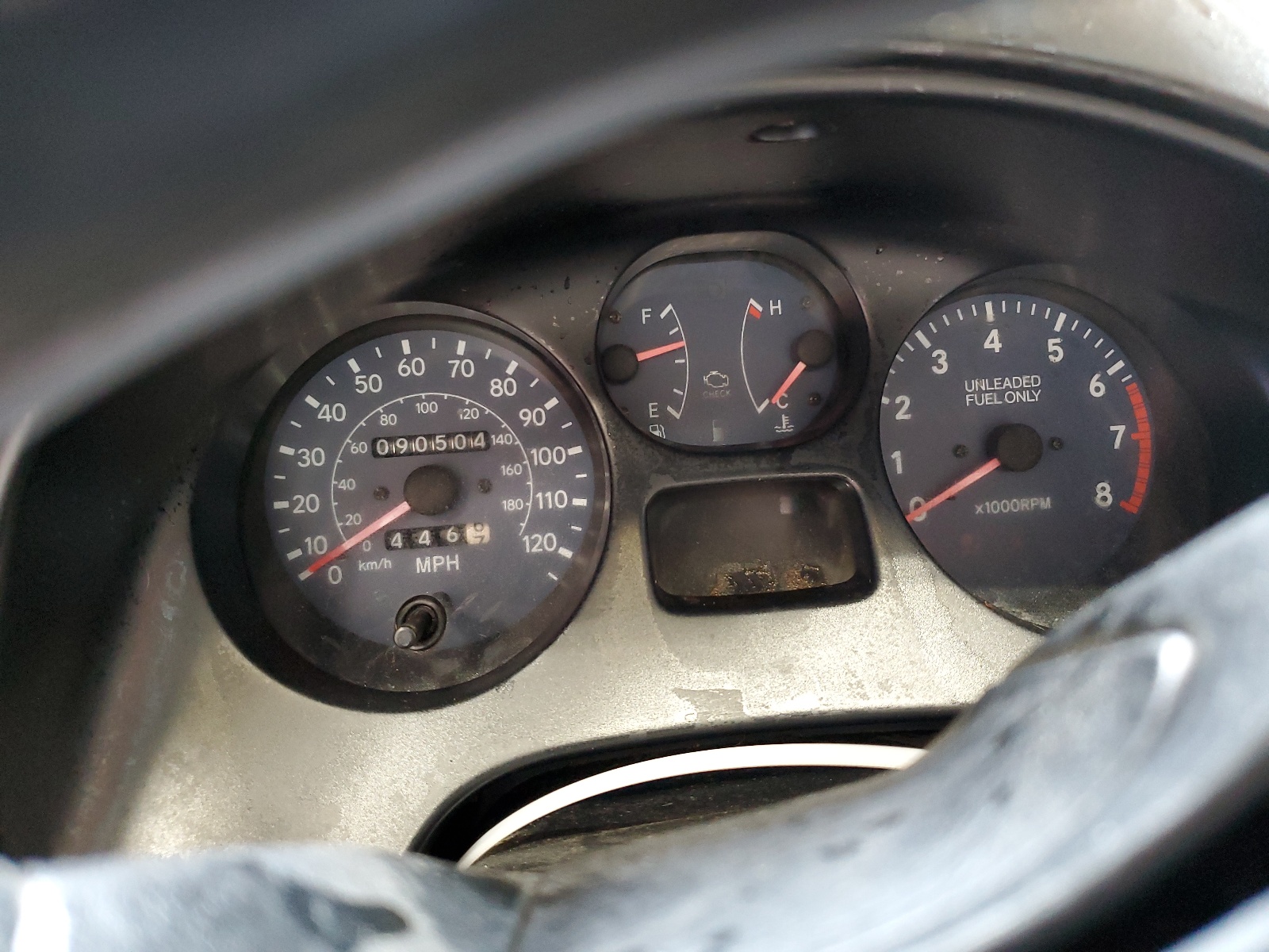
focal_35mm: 26
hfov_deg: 67.3
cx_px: 634
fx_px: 953
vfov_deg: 53.1
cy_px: 476
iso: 287
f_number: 1.5
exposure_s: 1/40
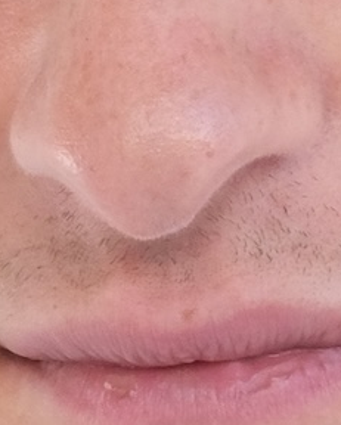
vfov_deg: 3.9
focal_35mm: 490
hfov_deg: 3.2
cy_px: 327
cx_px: 354
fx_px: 6172
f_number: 3.6
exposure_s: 1/500
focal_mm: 39
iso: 1250
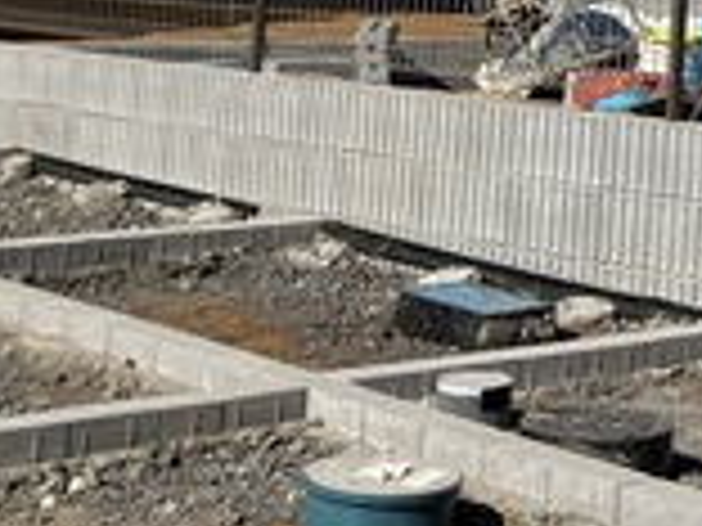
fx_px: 2332
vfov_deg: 12.1
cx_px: 1062
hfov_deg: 15.7
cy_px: -333
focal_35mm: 115
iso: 32
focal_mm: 3.99
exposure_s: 1/3472
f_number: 1.8
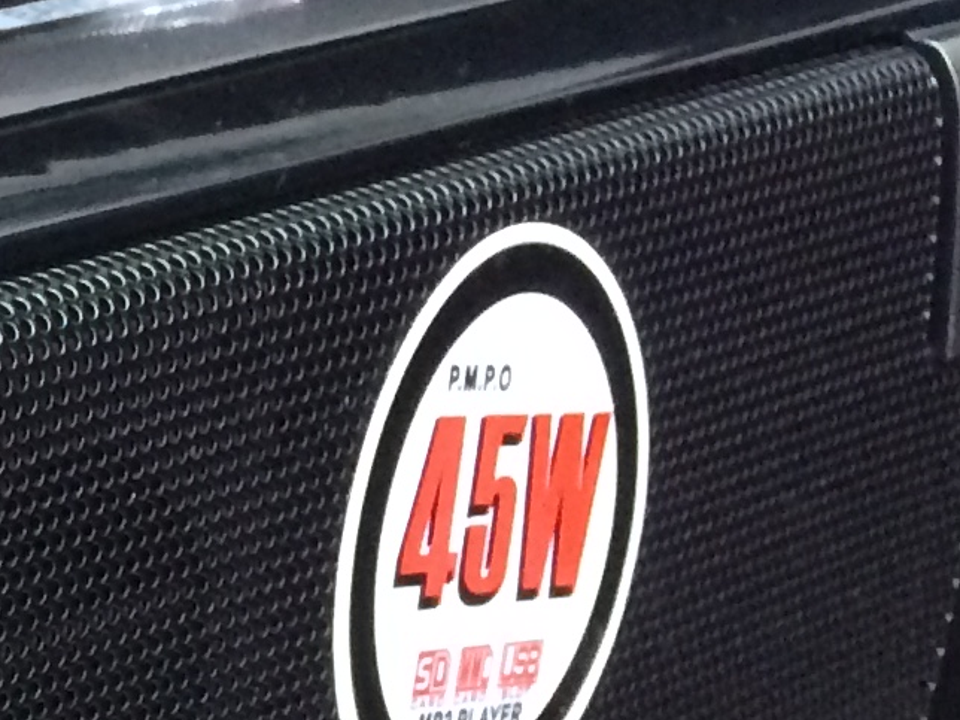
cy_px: 1383
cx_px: -1049
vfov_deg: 9.5
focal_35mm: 147
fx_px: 4077
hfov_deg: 11.8
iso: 250
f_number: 2.2
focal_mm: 4.15
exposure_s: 1/33
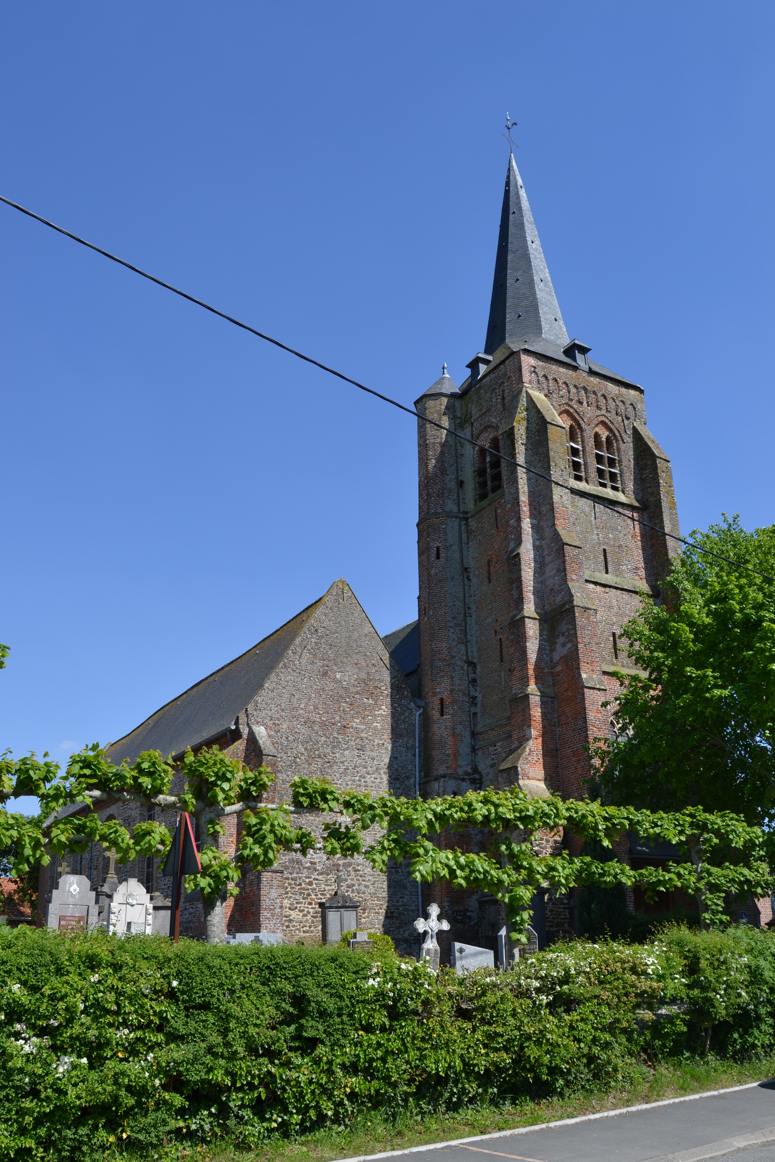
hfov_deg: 45.7
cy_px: 581
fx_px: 920
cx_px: 388
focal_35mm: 28
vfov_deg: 64.6
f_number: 7.1
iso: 100
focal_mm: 19
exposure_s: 1/200
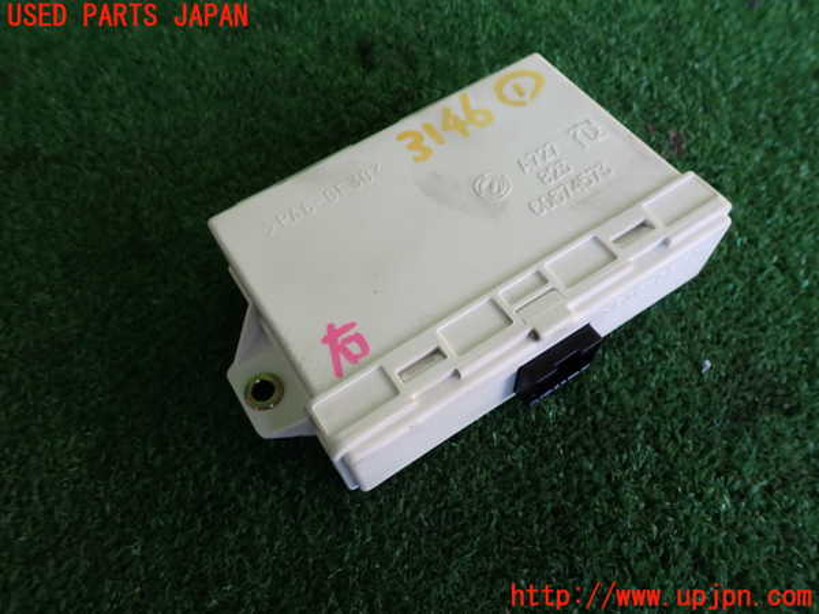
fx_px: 591
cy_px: 307
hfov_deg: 69.4
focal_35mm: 25
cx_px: 410
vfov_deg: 54.9
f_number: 2.8
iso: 100
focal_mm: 4.5
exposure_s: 1/160
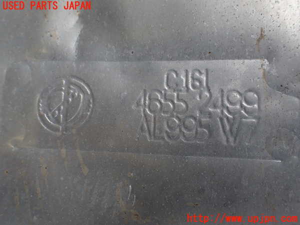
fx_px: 260
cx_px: 150
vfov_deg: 46.8
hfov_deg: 60.0
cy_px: 112
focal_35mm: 30
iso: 100
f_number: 3.2
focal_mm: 5.4
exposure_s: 1/200
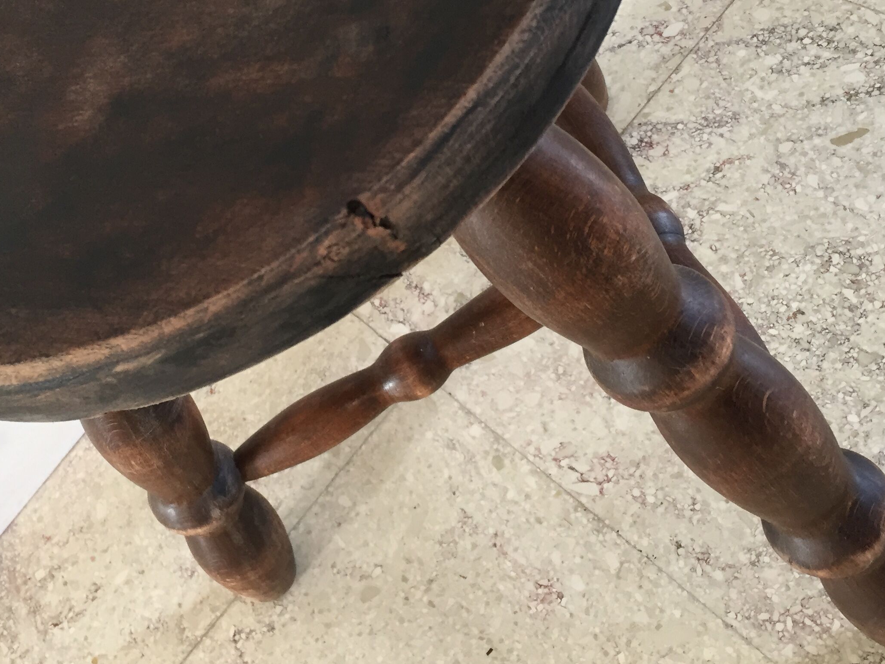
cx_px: 334
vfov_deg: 31.1
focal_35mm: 46
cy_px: 189
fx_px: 1176
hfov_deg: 41.0
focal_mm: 4.15
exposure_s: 1/33
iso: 125
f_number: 2.2
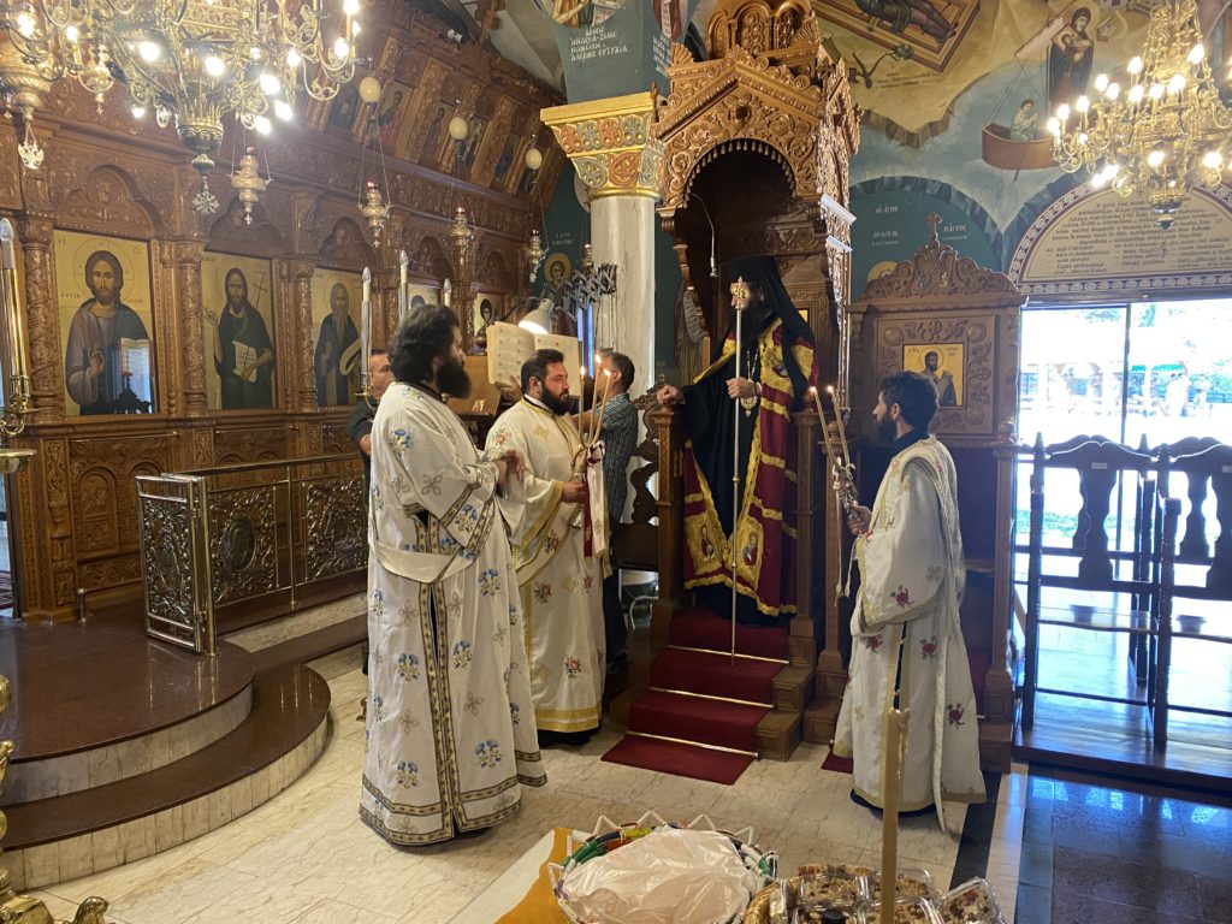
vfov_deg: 53.1
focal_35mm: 26
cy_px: 462
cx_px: 616
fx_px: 925
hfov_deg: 67.3
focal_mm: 4.25
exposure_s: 1/50
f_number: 1.8
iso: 250
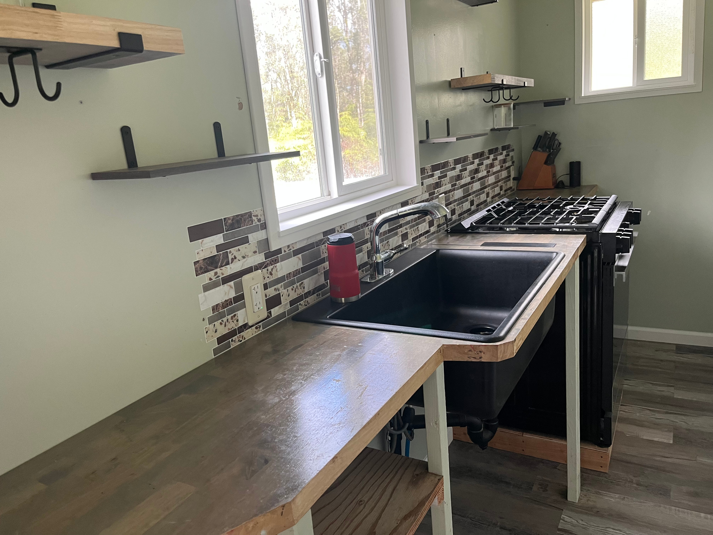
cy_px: 268
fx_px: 536
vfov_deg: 53.1
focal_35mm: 26
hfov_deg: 67.3
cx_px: 356
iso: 125
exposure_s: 1/88
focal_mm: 5.1
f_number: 1.6
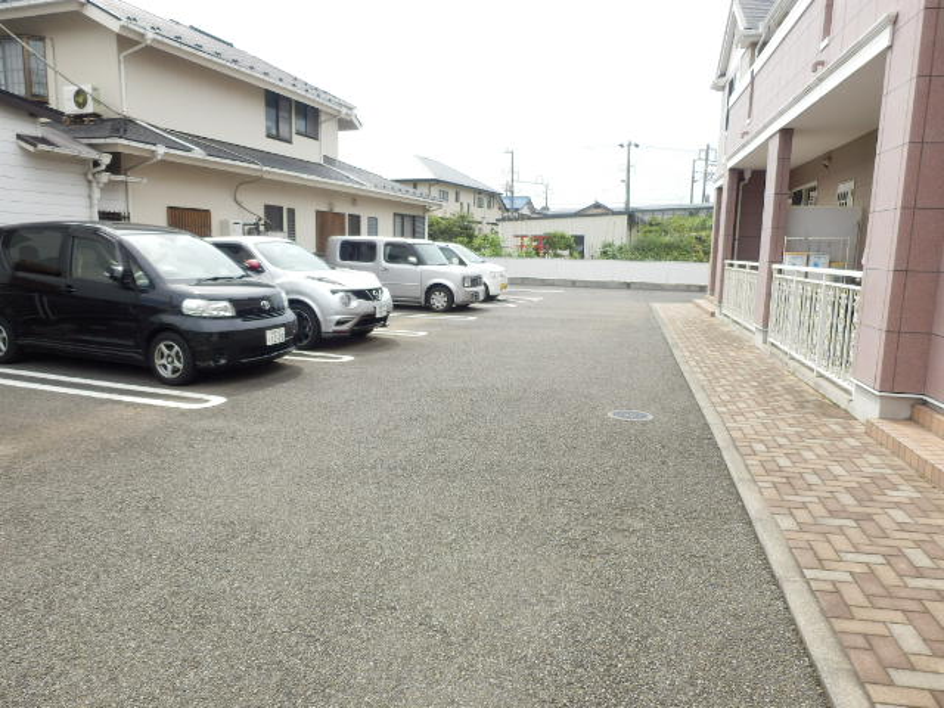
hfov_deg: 71.6
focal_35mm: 24
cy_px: 354
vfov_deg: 56.8
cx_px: 472
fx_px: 654
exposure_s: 1/500
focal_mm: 4.2
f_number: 3
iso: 80
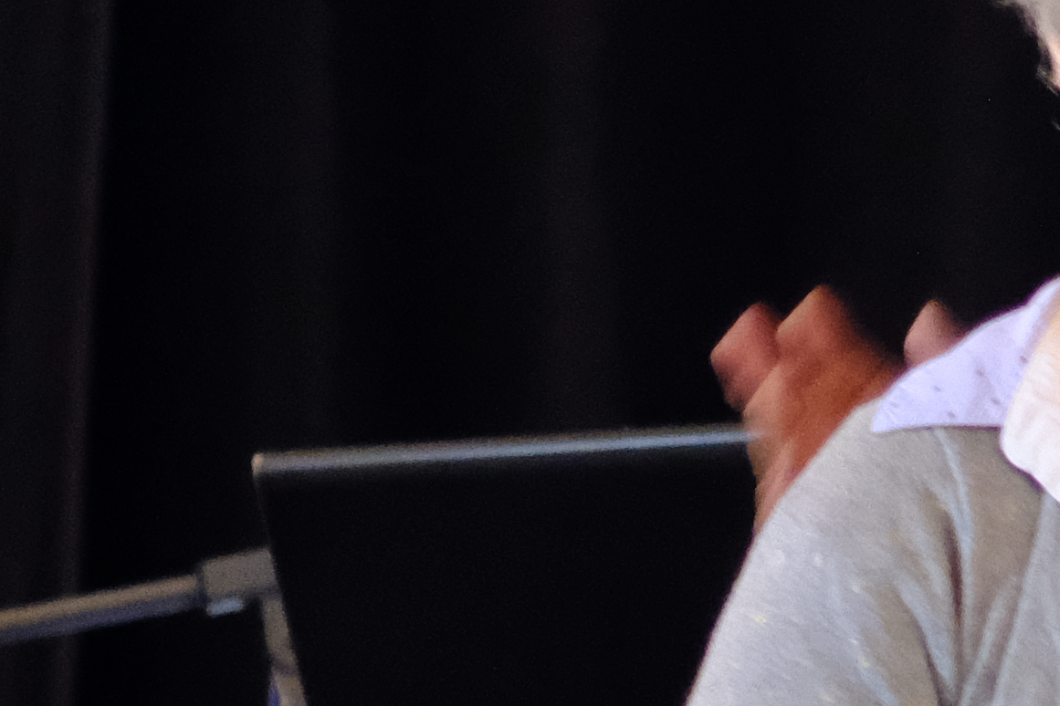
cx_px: 2043
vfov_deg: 5.0
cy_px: 171
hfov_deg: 7.3
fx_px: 8067
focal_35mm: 274
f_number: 1.4
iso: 3200
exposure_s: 1/34
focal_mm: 35
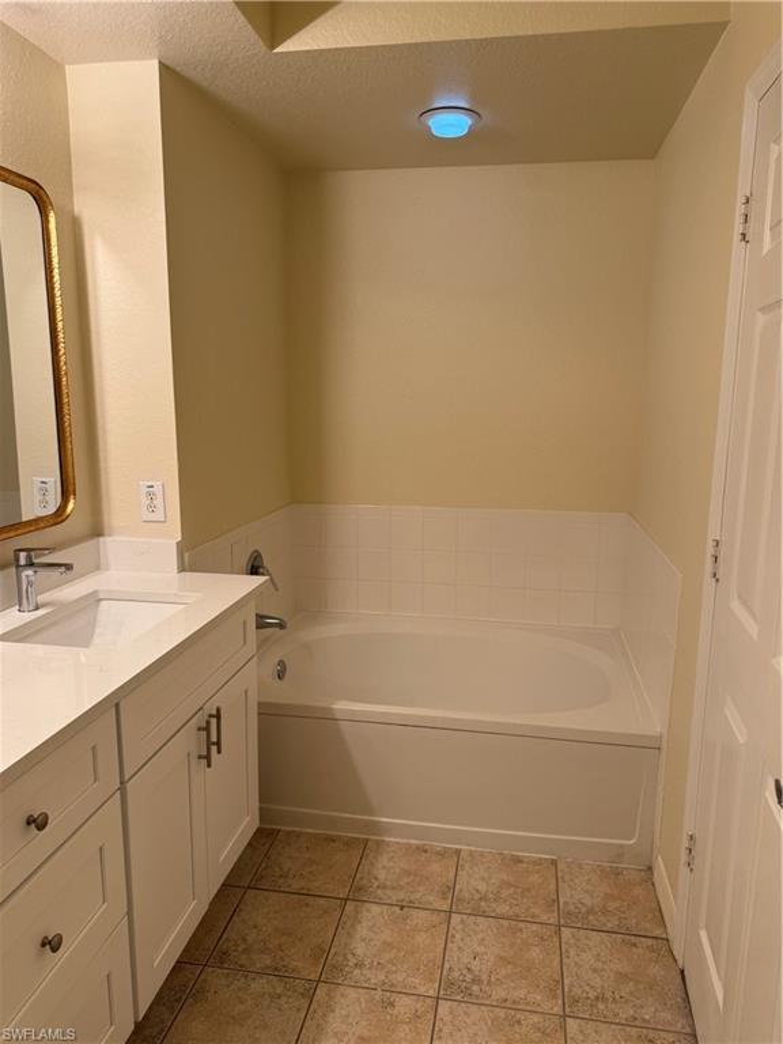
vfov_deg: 71.6
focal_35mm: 24
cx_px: 392
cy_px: 522
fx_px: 724
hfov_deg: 56.8
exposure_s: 1/120
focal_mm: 6.76
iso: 80
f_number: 1.78
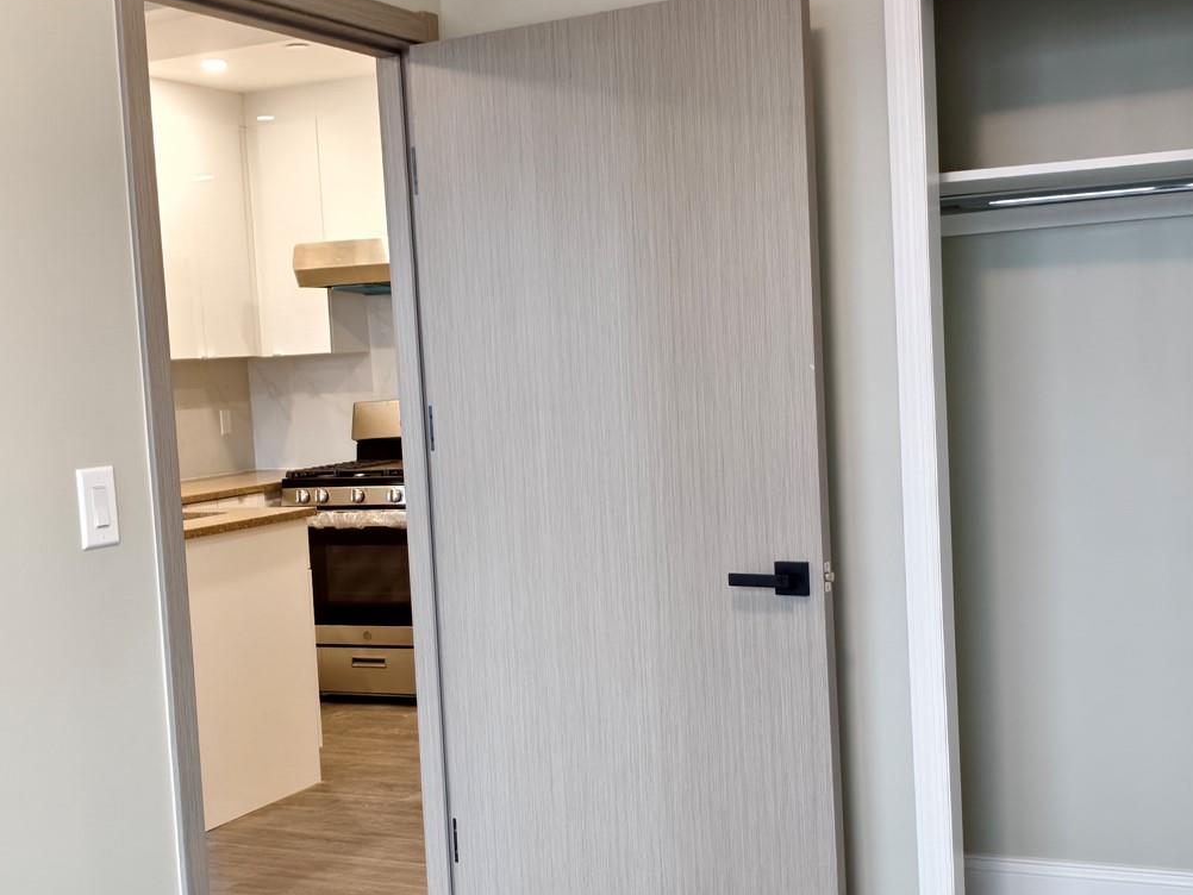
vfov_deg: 30.9
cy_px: 496
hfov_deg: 40.4
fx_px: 1620
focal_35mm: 47
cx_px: 562
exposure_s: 1/120
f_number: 1.57
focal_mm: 5.6
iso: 842
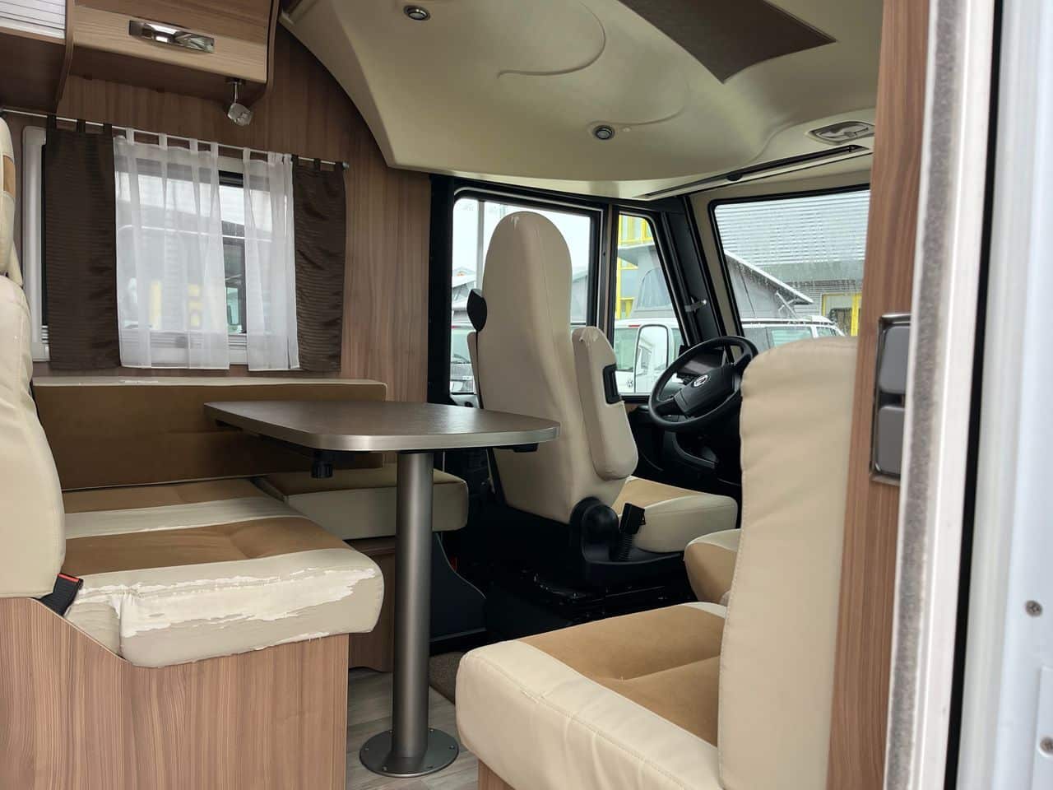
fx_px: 791
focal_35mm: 26
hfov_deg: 67.3
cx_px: 526
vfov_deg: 53.1
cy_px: 395
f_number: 1.6
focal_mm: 5.1
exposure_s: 1/121
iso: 64
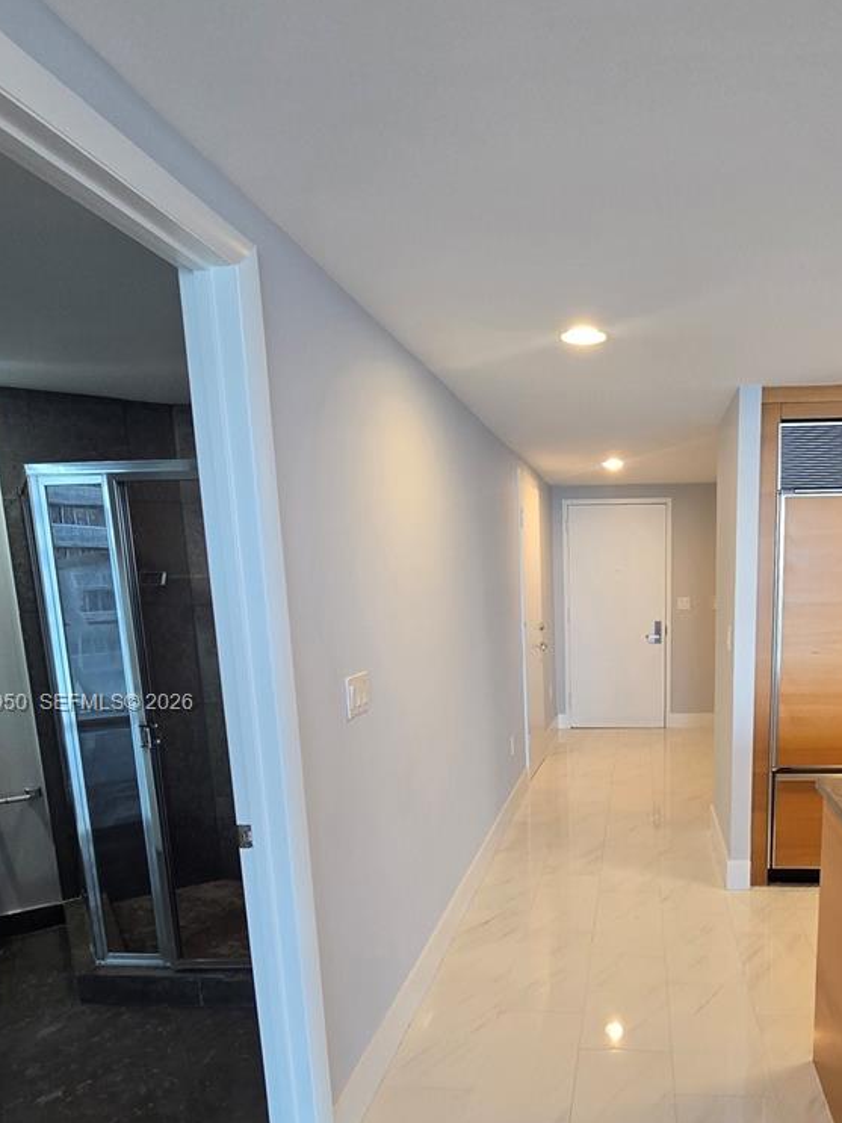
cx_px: 594
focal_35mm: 21
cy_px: 704
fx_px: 681
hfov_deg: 61.1
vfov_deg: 77.5
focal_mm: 2.2
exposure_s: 1/60
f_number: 2.2
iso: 160
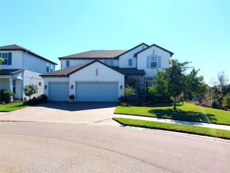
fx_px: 173
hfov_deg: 67.3
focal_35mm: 26
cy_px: 86
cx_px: 115
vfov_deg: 53.1
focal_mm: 4
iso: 20
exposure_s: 1/1000
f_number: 1.8
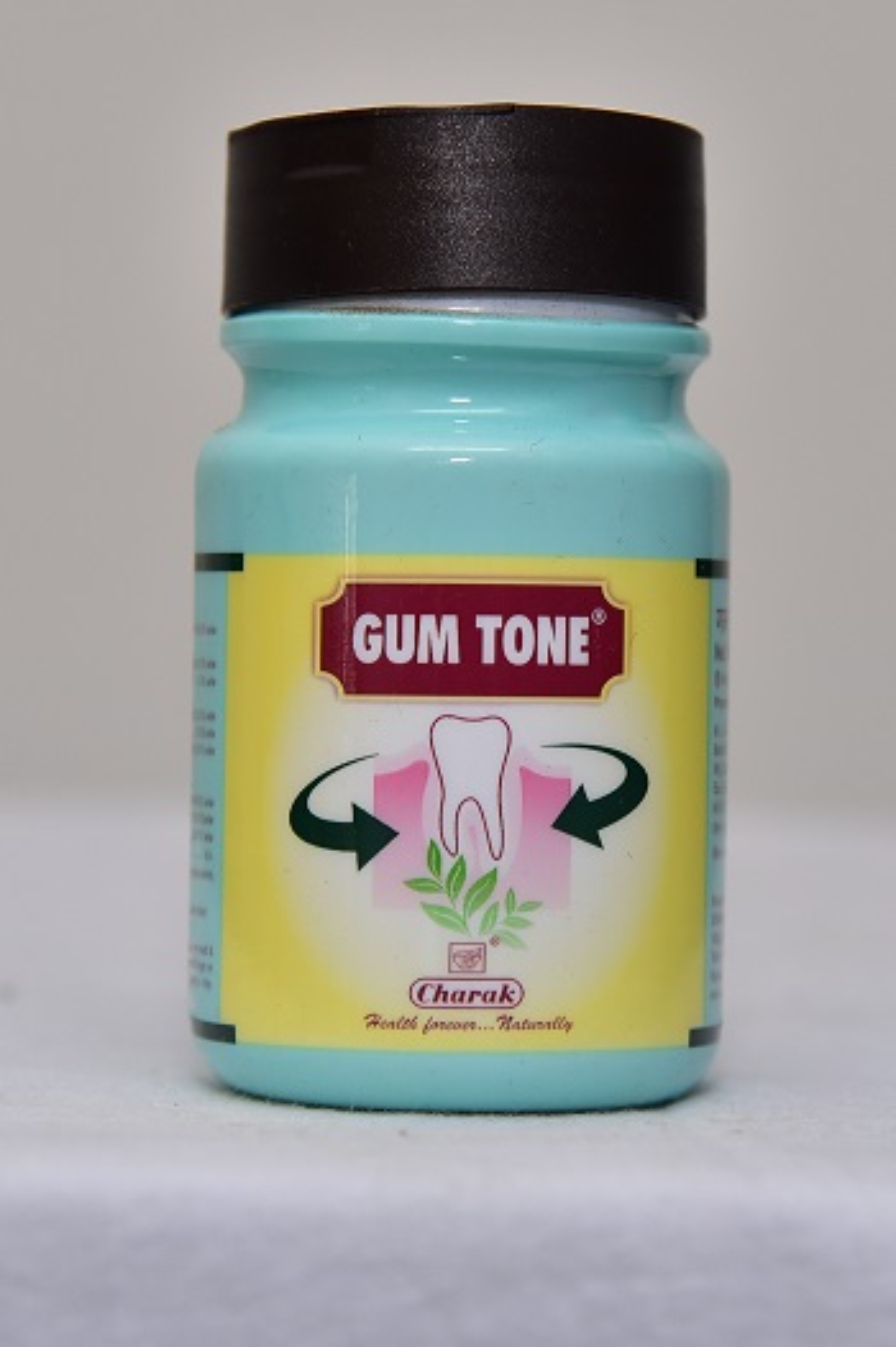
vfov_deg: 20.8
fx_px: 3663
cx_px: 448
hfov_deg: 13.9
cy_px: 674
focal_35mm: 98
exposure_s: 1/160
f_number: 5.6
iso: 1600
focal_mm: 98
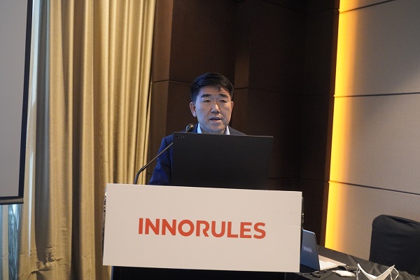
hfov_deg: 54.4
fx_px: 408
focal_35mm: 35
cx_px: 210
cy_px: 140
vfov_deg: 37.9
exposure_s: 1/160
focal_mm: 35
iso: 12800
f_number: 4
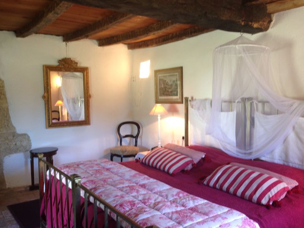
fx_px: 290
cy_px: 114
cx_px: 152
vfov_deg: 42.9
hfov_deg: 55.4
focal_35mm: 33
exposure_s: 1/20
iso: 64
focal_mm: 4.13
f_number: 2.4
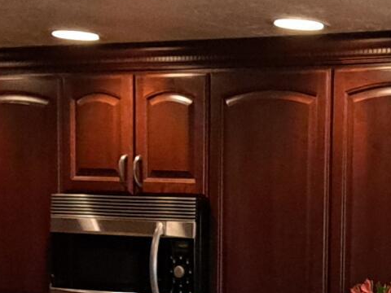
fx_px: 1694
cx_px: 560
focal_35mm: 150
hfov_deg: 12.6
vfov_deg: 9.2
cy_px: 617
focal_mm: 5.23
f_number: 1.8
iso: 400
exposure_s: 1/60
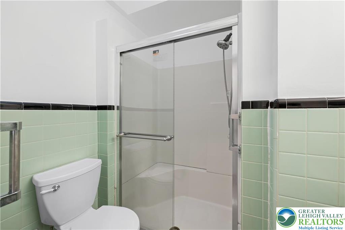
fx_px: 134
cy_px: 115
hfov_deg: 104.3
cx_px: 172
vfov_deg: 81.2
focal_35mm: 14
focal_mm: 14
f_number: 9
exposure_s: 1/5
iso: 250
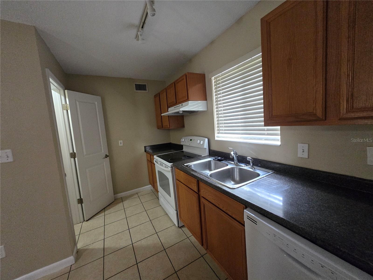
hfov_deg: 106.2
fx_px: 140
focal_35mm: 13
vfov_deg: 89.9
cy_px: 140
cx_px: 186
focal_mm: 1.7
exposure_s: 1/60
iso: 640
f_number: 2.2
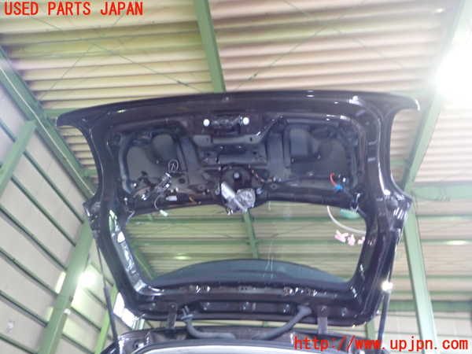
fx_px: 409
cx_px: 236
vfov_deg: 46.8
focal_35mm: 30
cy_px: 177
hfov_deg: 60.0
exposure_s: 1/30
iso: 500
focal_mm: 5.4
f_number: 2.3
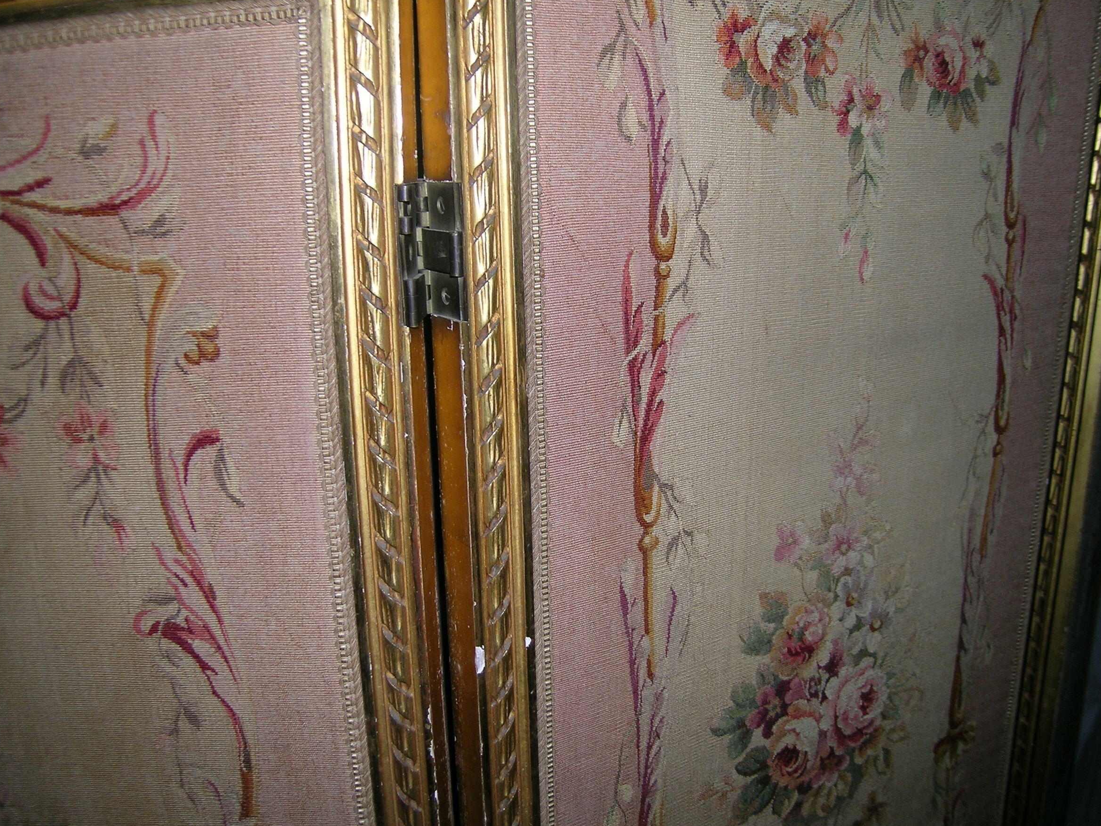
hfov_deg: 58.3
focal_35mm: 31
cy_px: 422
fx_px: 986
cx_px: 580
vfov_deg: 45.4
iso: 50
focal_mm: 5.8
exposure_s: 1/60.1
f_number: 2.8
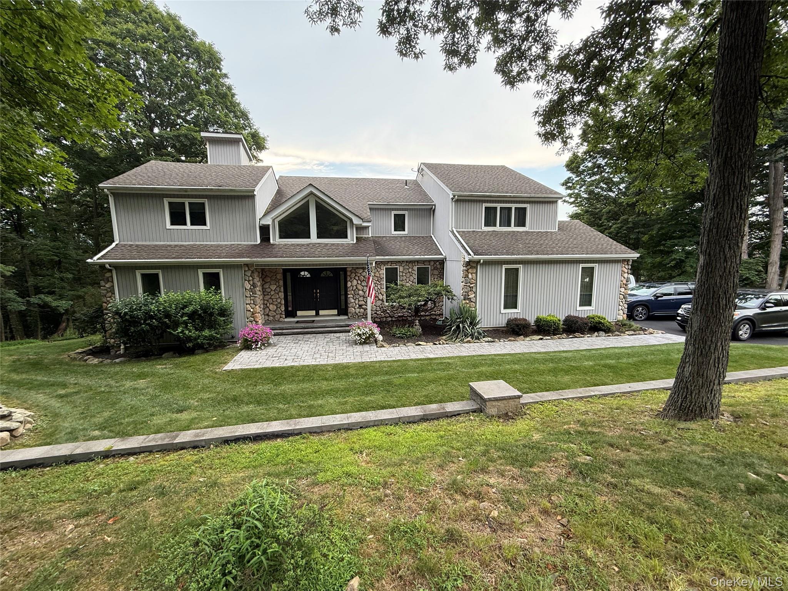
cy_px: 296
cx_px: 394
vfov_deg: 85.7
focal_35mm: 14
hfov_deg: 102.1
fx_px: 319
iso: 64
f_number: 2.2
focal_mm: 2.22
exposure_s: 1/141
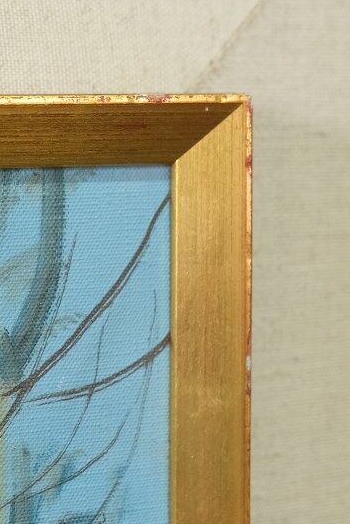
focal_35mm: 131
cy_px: 273
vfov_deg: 15.6
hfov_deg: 10.4
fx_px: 1908
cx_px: 38
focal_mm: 35.8
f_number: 4
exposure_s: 1/52
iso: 2000
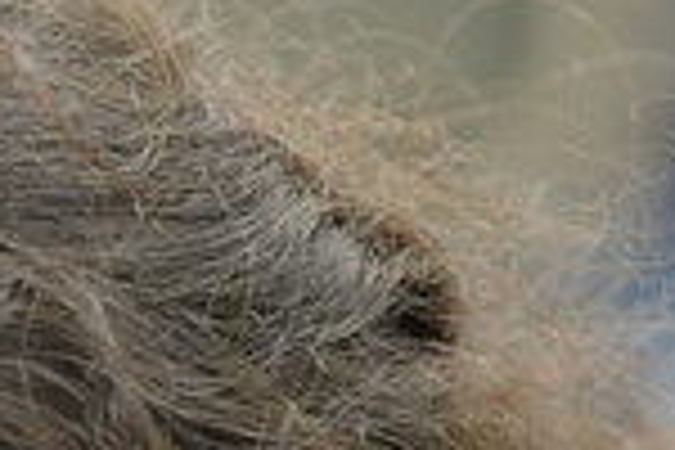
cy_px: 1231
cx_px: -882
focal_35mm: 1064
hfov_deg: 1.9
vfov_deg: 1.3
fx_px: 19949
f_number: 4
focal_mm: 156.3
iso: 3200
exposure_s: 1/160
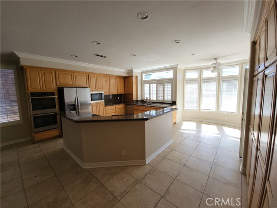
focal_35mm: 13
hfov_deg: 106.2
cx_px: 138
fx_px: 104
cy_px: 104
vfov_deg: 89.9
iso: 50
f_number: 2.2
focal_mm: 2.2
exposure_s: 1/196
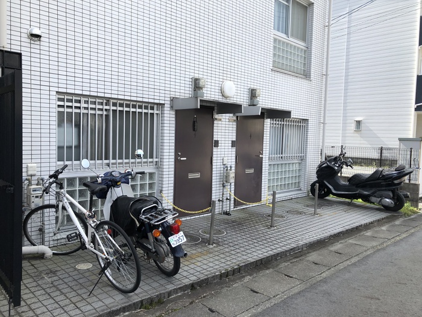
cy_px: 158
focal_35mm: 28
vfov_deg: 49.7
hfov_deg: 63.4
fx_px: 341
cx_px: 211
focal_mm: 3.99
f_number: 1.8
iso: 20
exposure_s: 1/631
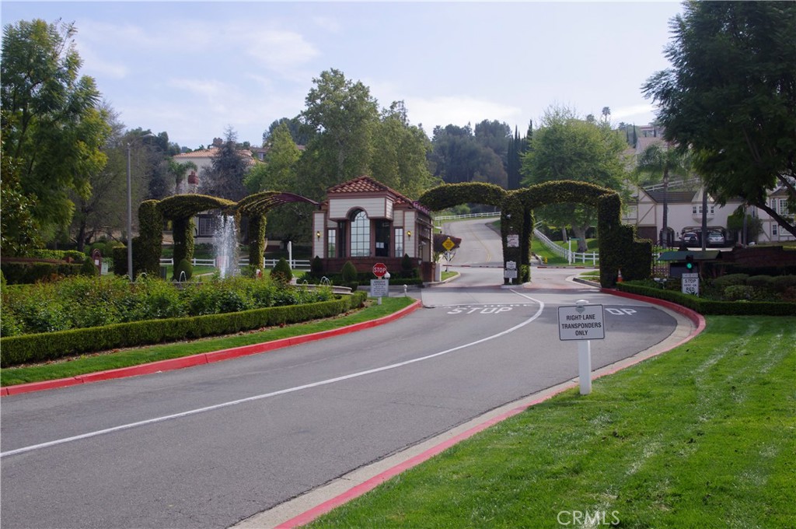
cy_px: 264
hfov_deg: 46.5
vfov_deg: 31.8
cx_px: 398
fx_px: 927
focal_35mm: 42
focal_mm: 28.13
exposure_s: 1/125
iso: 200
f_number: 11
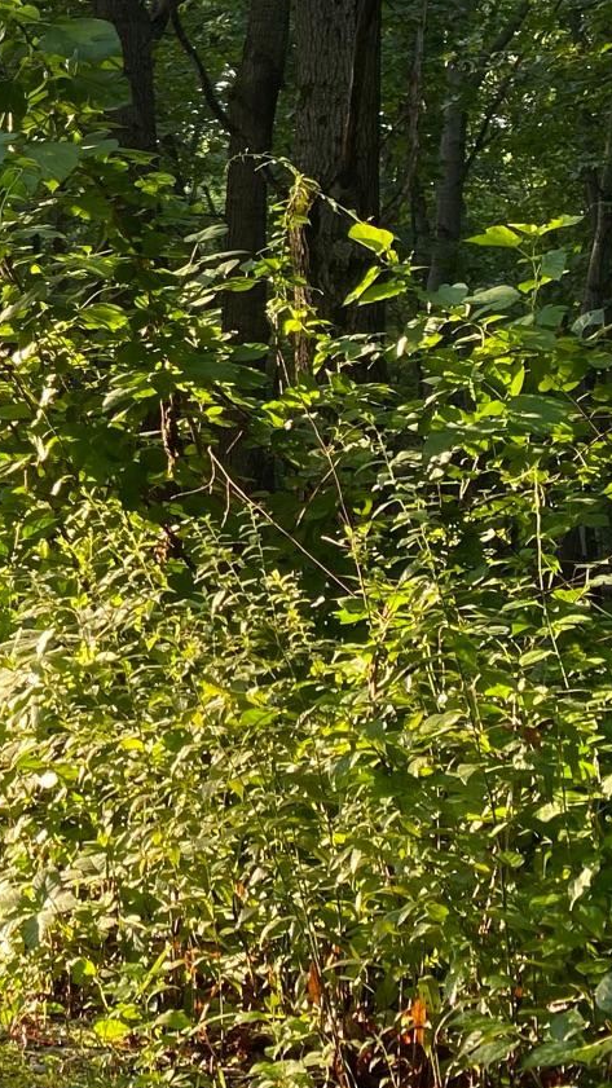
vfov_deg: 30.0
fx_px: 1991
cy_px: 259
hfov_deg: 15.3
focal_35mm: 69
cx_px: -452
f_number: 1.8
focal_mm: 4.25
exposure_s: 1/122
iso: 32
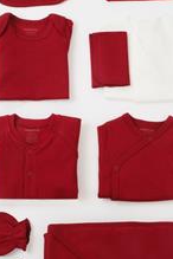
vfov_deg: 19.6
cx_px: 92
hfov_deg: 13.2
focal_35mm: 104
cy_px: 117
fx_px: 750
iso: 200
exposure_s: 1/125
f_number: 13
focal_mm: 25.4
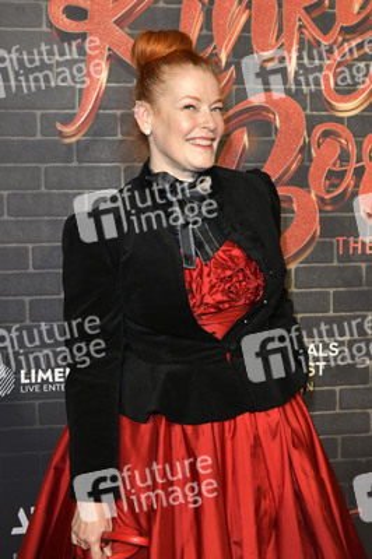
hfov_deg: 26.9
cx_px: 186
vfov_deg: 39.6
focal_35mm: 50
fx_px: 776
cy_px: 280
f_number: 7.1
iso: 1600
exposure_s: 1/250
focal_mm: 50
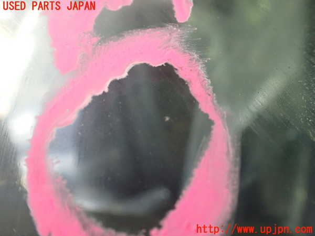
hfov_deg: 60.0
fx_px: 273
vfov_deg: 46.8
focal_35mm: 30
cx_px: 158
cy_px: 118
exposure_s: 1/60
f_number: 2.3
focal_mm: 5.4
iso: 800
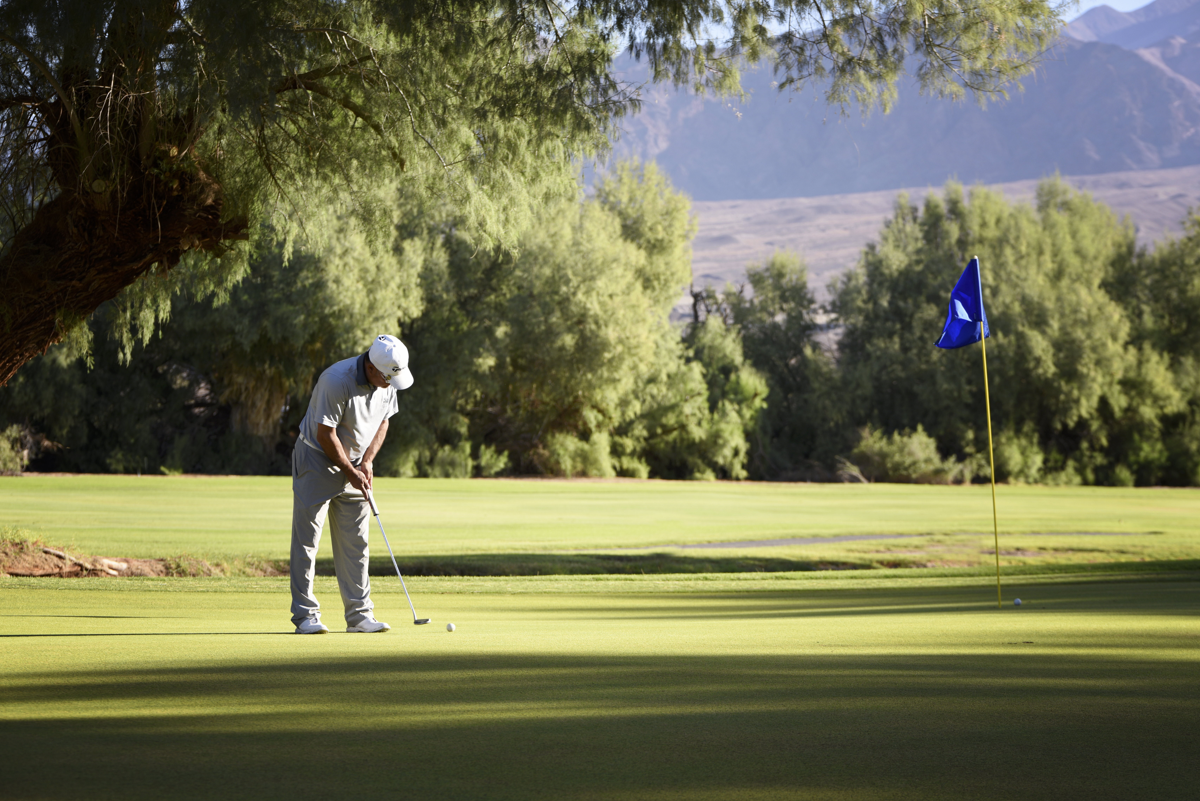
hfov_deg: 18.1
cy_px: 399
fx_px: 3768
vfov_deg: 12.1
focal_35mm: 113
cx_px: 579
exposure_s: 1/320
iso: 100
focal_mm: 105
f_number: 5
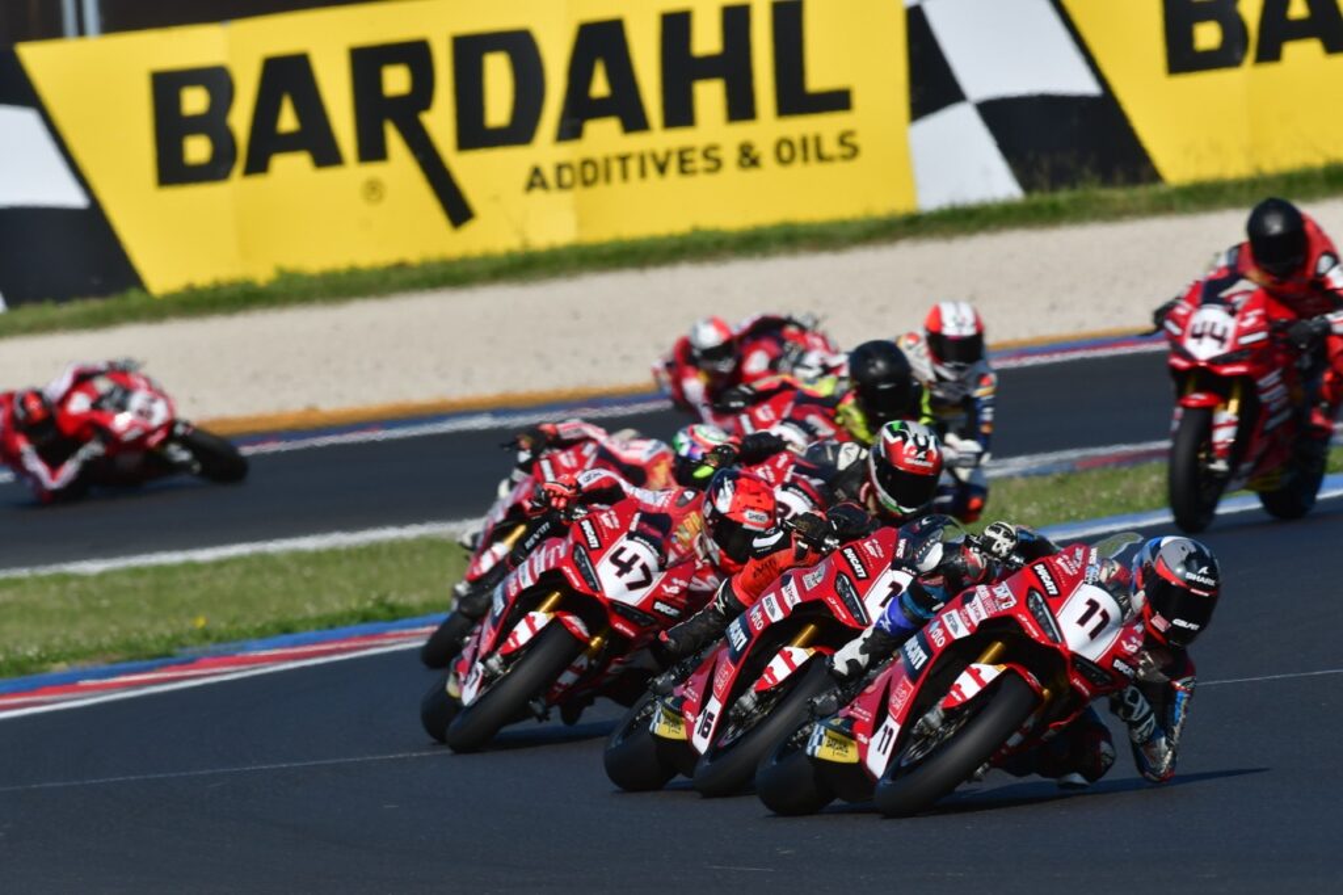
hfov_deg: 2.5
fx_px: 30765
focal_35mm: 825
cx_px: 672
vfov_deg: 1.7
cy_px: 448
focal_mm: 550
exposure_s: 1/500
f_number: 8
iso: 100
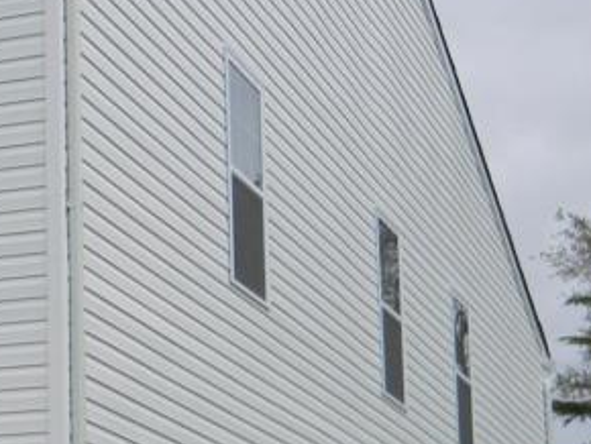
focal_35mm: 127
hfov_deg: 14.6
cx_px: -259
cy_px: 397
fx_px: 2170
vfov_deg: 11.6
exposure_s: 1/309
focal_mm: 6.4
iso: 80
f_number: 7.4
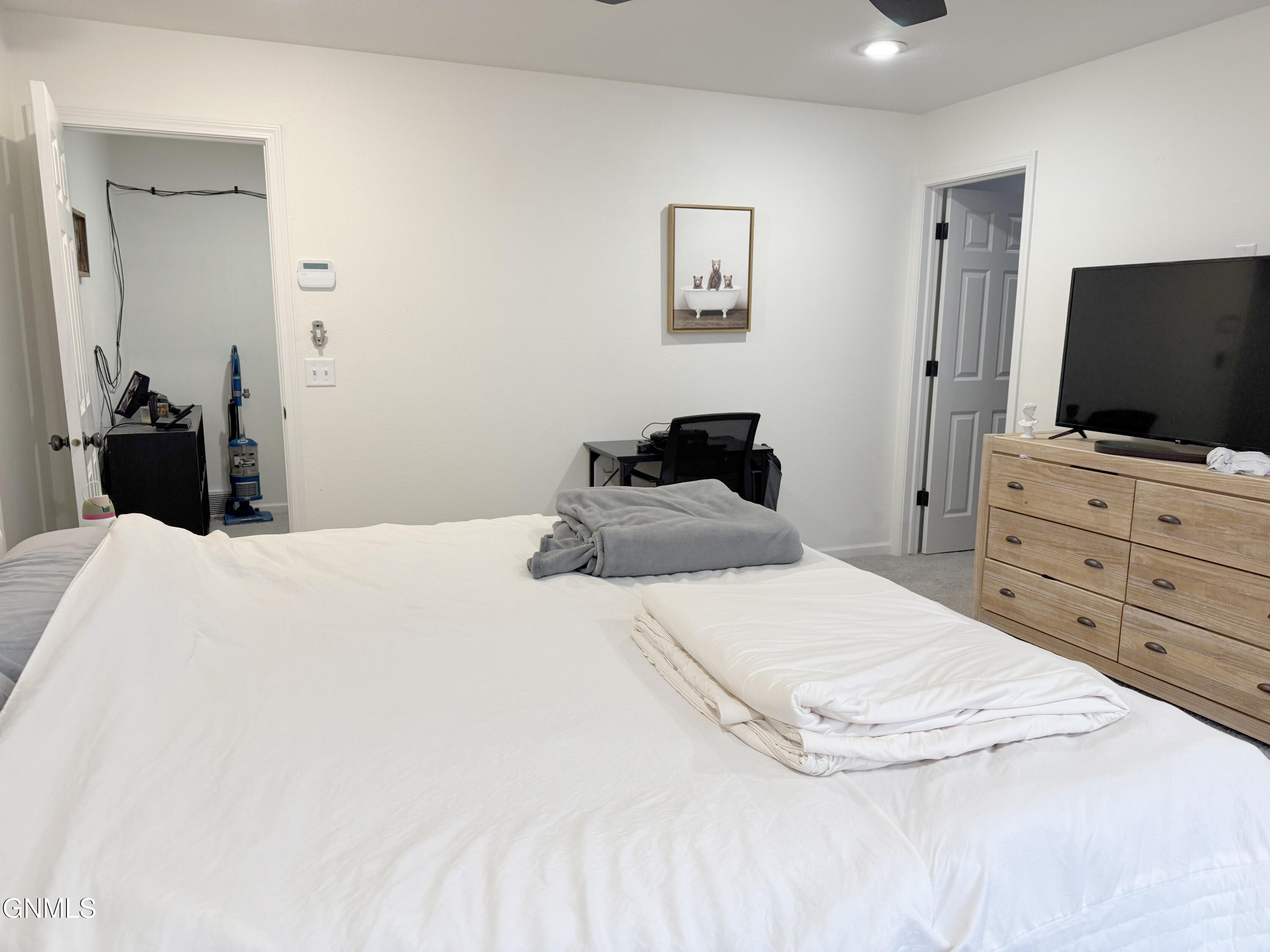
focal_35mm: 24
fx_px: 881
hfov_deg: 71.6
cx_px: 635
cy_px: 476
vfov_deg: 56.8
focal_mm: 6.76
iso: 200
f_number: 1.78
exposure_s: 1/120
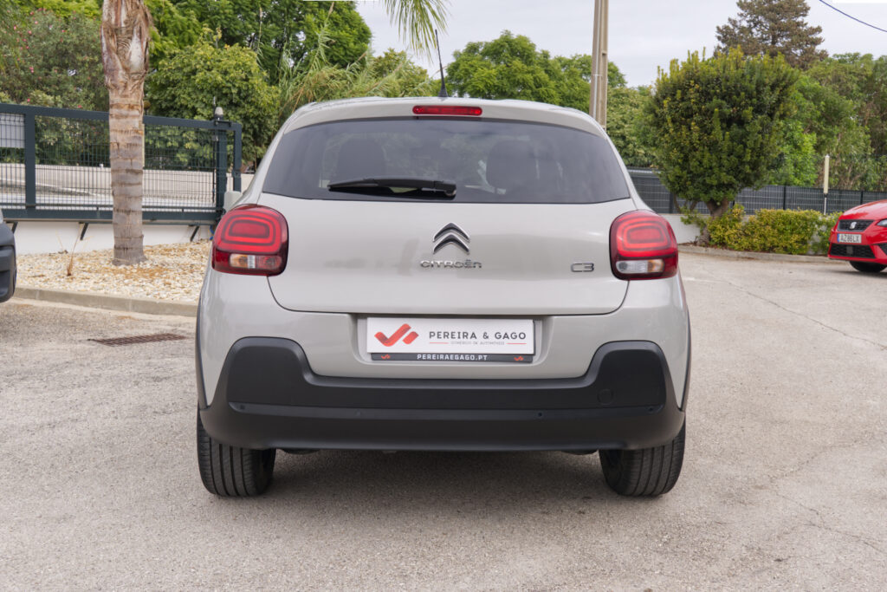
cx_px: 444
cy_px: 296
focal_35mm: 40
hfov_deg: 48.5
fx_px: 986
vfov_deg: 33.4
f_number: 9
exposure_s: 1/160
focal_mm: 26.4
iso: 160
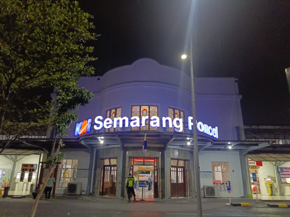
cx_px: 145
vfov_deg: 54.9
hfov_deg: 69.4
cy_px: 108
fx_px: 209
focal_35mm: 25
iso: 764
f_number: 1.69
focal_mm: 4.76
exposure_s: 1/33.3
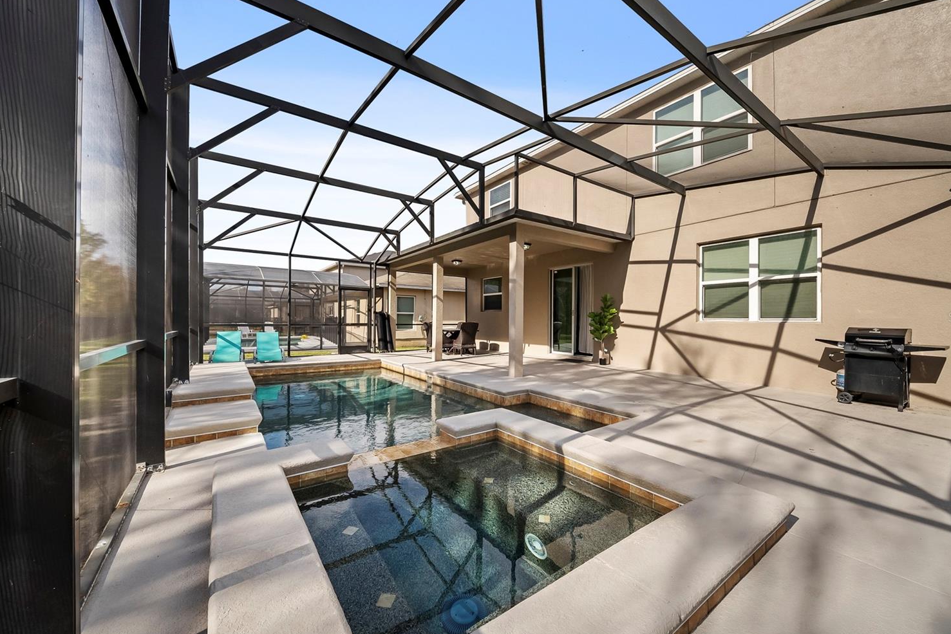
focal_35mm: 13
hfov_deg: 108.3
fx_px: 343
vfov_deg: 85.4
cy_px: 317
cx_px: 491
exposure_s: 1/100
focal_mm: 12
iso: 320
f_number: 8
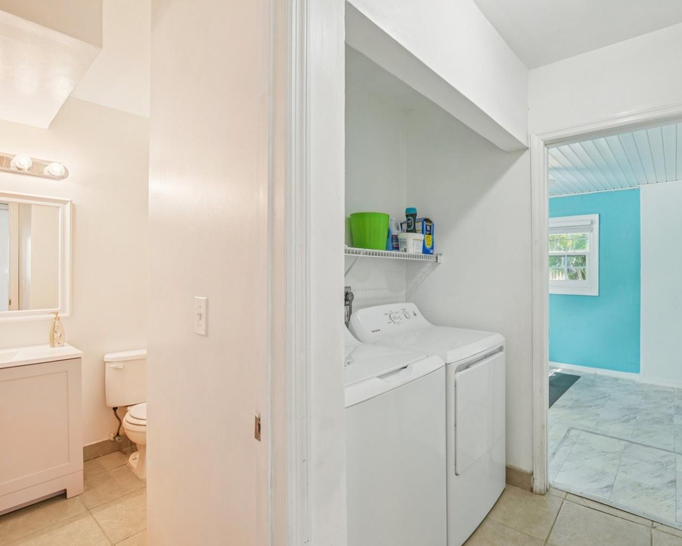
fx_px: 363
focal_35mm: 18
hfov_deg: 85.7
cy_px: 272
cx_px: 396
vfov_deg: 73.8
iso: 400
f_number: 8
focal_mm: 15
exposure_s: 1/25
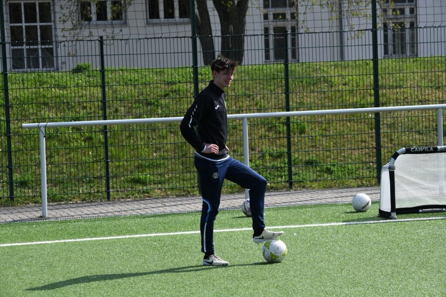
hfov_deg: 14.7
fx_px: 1734
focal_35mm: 140
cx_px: 223
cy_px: 148
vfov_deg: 9.8
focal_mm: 140
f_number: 13
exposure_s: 1/1250
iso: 1250
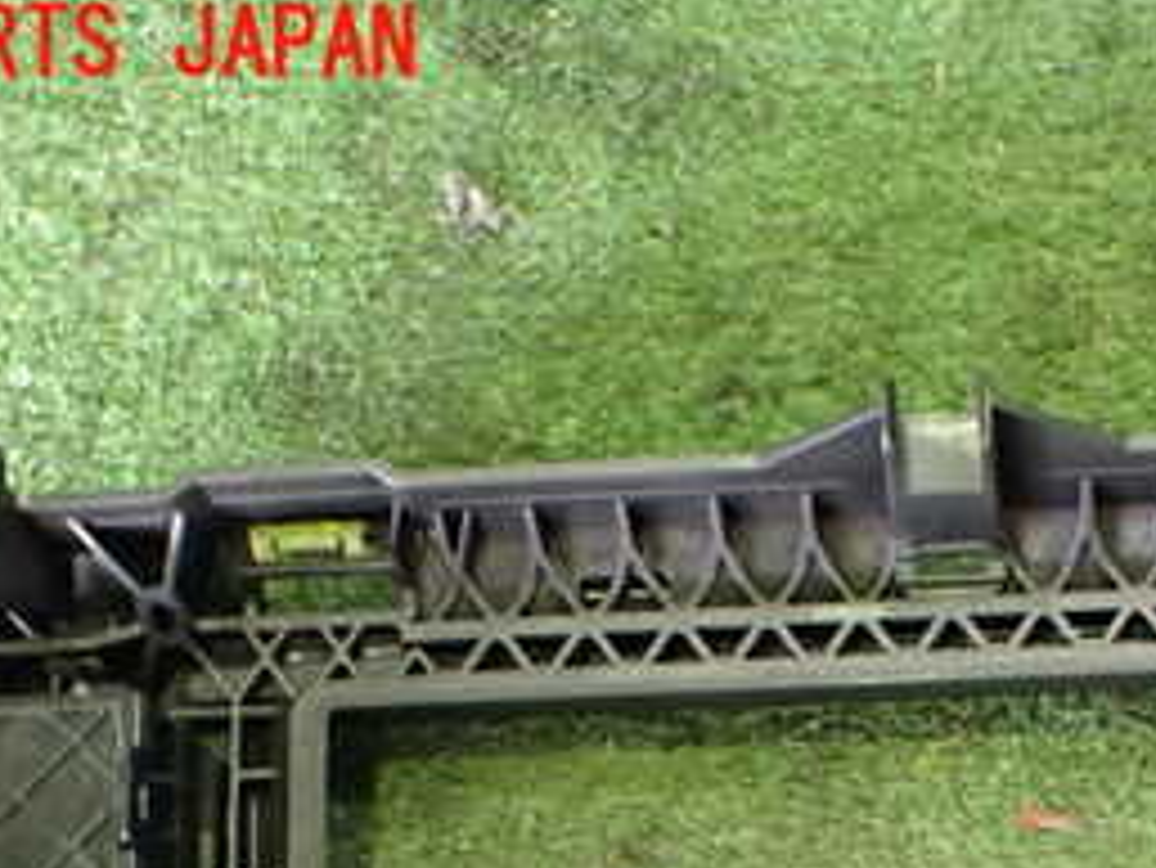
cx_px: 949
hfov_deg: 27.1
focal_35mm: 70
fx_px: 2339
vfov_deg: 19.9
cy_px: 1003
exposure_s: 1/30
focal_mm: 5.4
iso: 800
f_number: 2.3
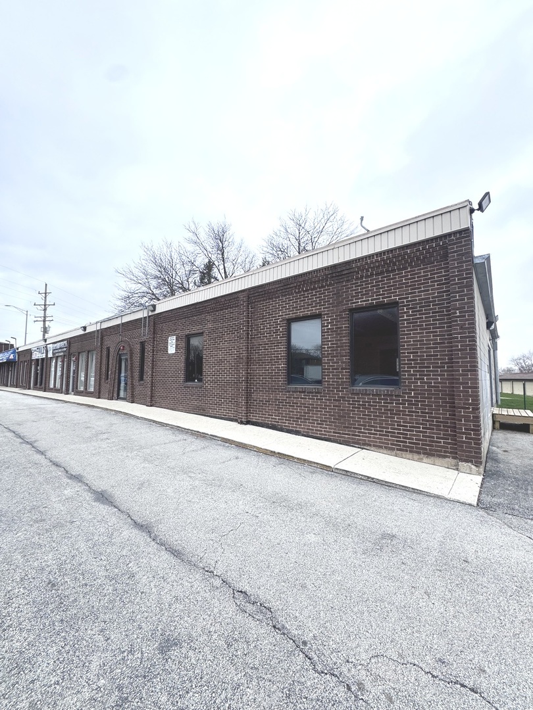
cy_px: 355
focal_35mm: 14
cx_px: 266
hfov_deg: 85.7
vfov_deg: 102.1
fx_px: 287
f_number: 2.2
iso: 40
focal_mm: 2.22
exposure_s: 1/631
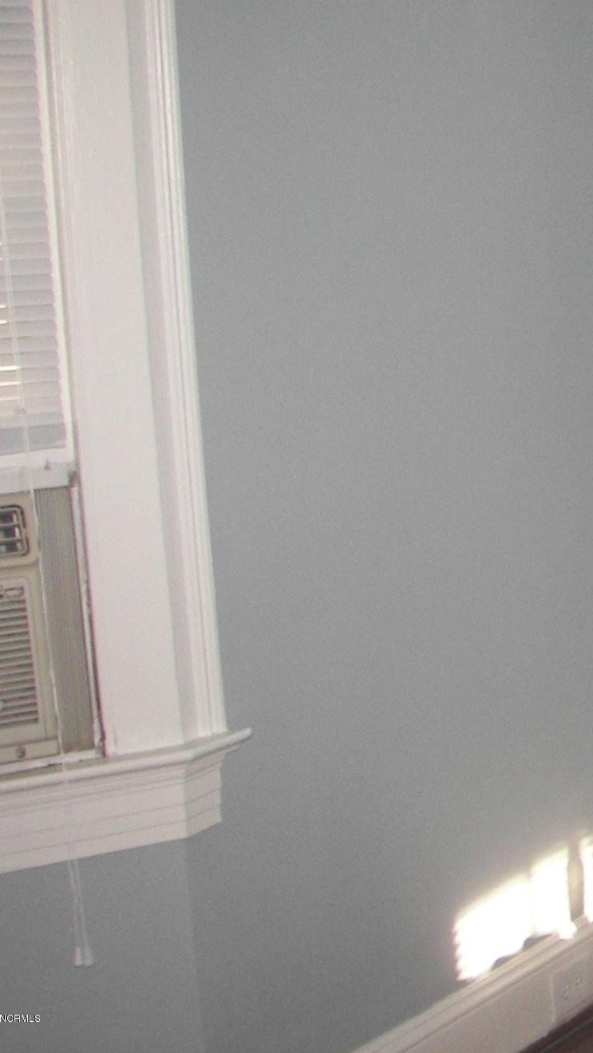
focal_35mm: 77
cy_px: 292
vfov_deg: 27.2
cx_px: 997
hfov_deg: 14.2
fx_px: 2151
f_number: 2.8
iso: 100
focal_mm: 6
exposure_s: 1/30
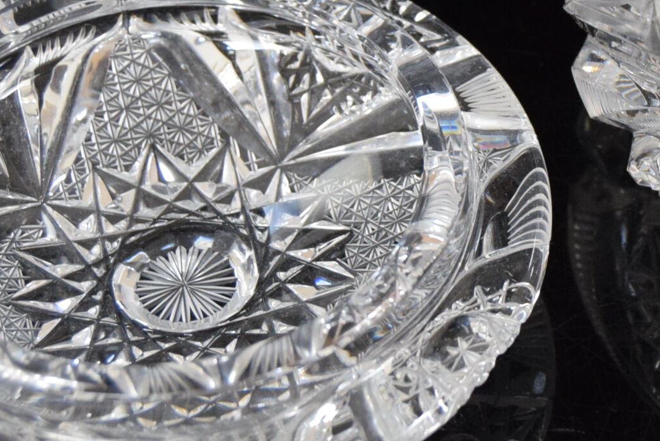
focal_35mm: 140
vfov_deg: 9.8
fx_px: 2569
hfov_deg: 14.4
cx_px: 637
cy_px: 94
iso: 1600
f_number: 5.6
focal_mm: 32
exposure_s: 1/125
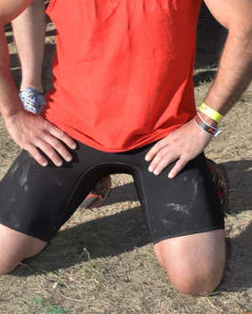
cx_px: 118
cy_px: 51
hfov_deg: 11.4
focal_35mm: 136
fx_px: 1266
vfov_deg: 14.1
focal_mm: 70
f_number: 16
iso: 250
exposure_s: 1/160
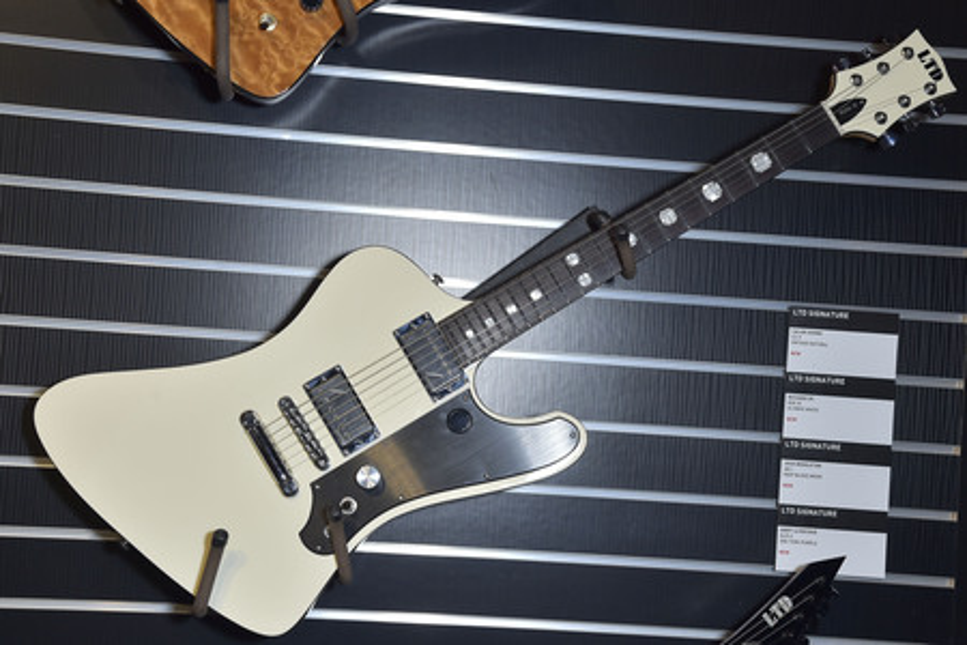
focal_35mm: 50
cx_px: 484
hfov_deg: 39.6
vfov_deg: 27.0
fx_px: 1343
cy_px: 322
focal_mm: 50
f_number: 6.3
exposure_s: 1/250
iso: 1250
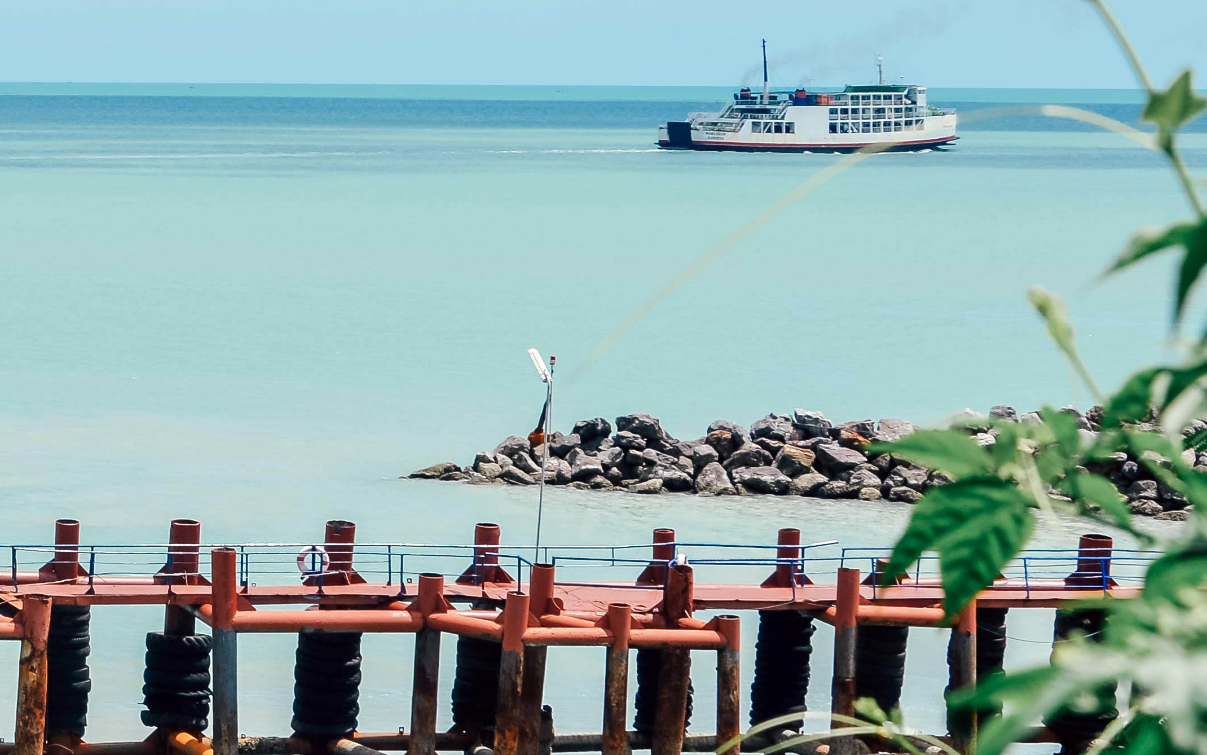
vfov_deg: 8.9
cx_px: -435
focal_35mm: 146
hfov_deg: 13.7
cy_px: 8
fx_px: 4803
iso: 100
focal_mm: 34
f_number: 9
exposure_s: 1/320
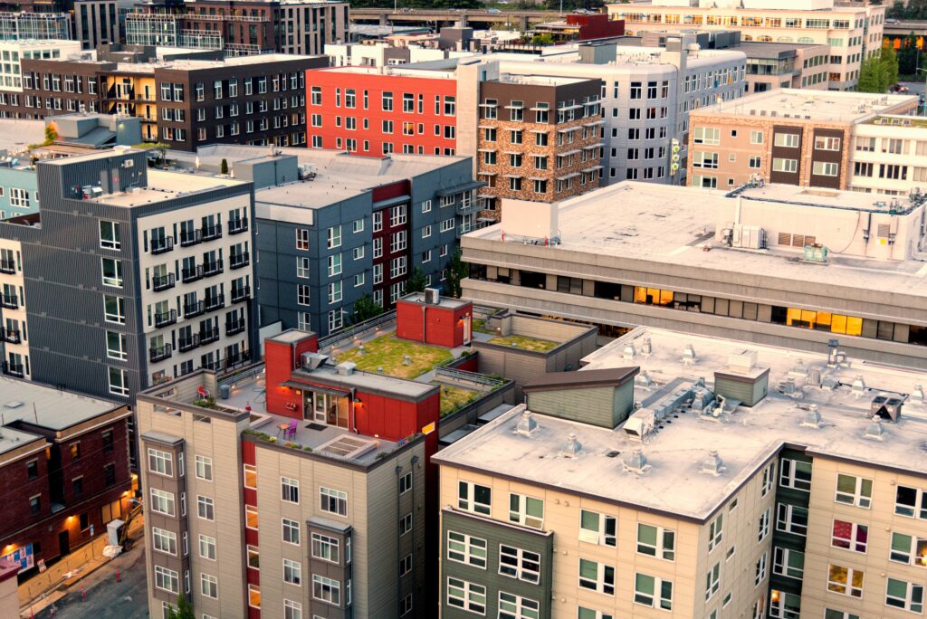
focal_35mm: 50
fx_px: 1288
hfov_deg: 39.6
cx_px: 464
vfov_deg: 27.0
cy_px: 310
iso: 1000
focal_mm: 50
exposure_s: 1/60
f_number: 4
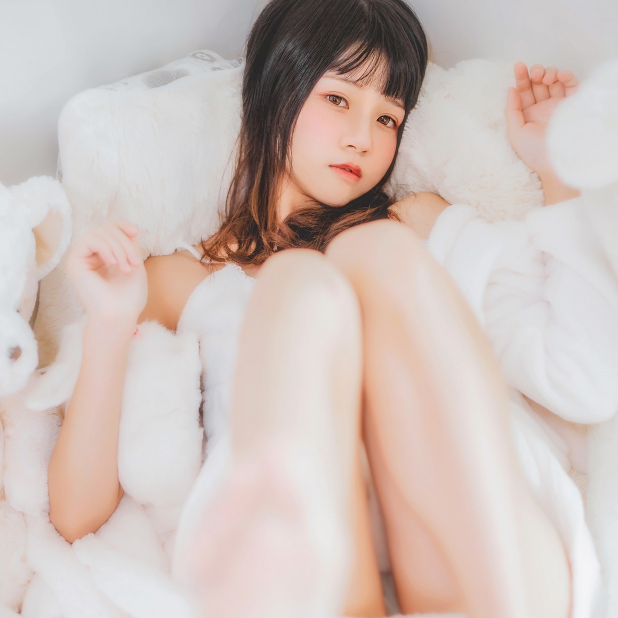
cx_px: 319
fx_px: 1333
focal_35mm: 66
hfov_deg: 26.1
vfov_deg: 25.9
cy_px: 424
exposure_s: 1/160
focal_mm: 50
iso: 250
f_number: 1.4
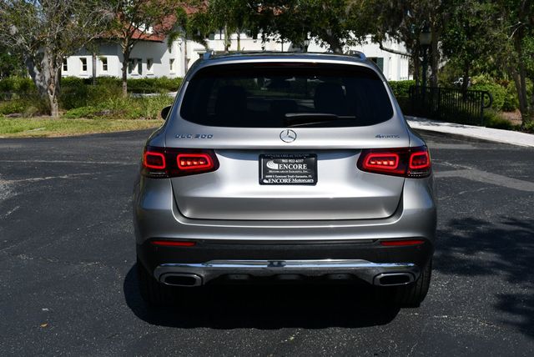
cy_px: 178
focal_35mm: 50
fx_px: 742
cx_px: 267
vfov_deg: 27.0
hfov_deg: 39.6
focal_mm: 25
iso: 100
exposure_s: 1/400
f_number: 10
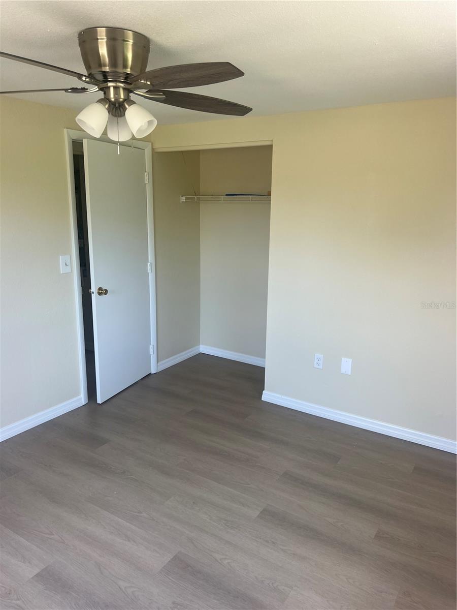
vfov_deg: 67.3
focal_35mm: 26
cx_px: 228
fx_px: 458
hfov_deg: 53.1
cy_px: 305
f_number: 1.5
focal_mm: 5.7
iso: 32
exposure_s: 1/124
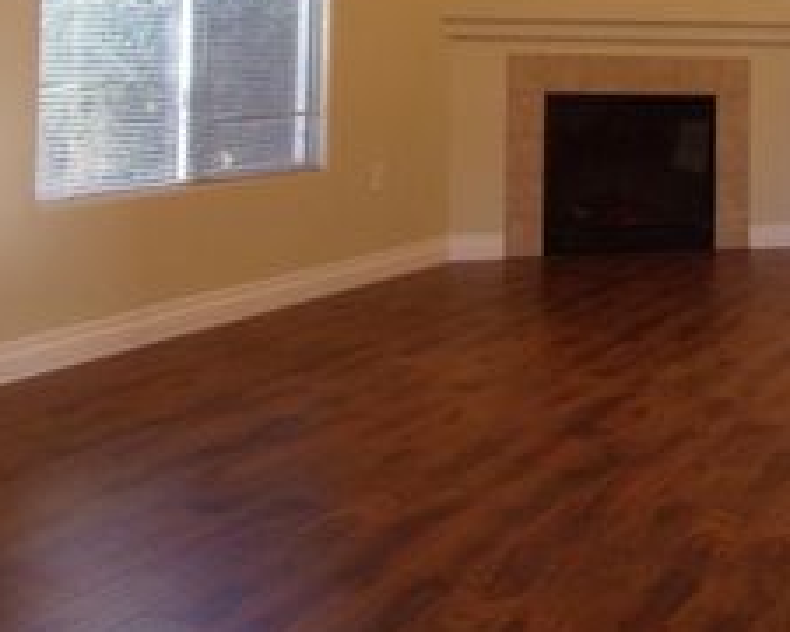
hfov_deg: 35.5
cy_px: -12
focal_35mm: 52
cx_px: 558
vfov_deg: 27.3
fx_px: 1216
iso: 200
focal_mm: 4.3
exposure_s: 1/30
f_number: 3.3
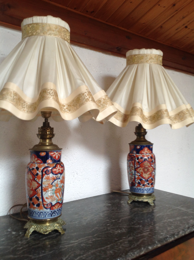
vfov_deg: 52.7
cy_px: 130
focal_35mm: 35
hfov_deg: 40.6
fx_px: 262
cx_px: 97
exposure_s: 1/24
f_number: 2.4
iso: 64
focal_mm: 4.28
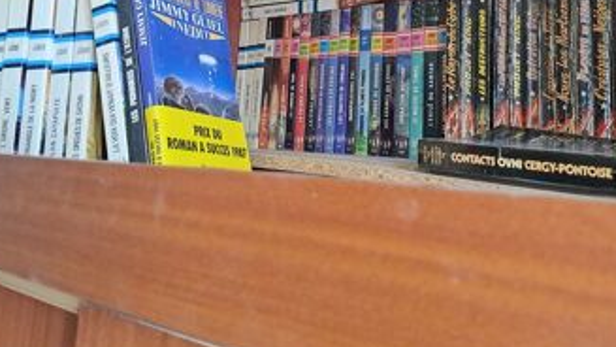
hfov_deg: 50.5
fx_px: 653
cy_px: 17
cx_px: 303
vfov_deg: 28.3
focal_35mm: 40
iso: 250
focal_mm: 4.65
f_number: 1.8
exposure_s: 1/50
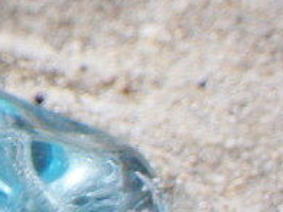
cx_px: -137
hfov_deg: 16.2
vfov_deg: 13.2
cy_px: 200
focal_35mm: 111
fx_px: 907
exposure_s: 1/60
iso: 125
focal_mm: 6.1
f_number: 3.8
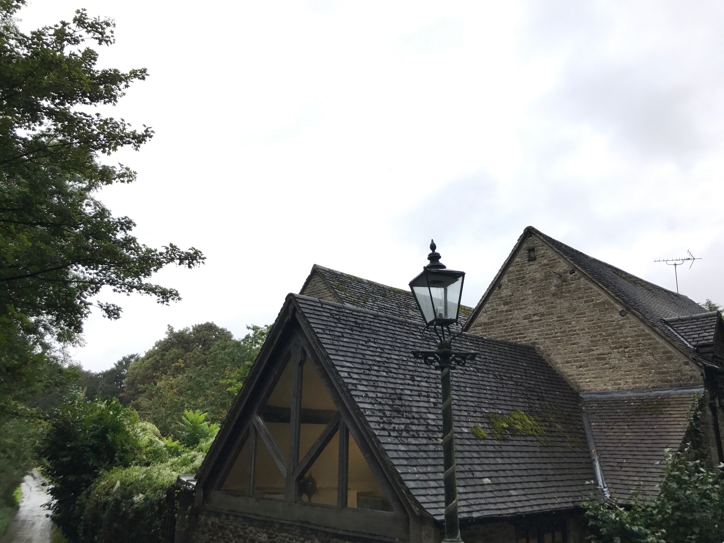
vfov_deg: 49.7
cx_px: 362
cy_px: 272
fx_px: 586
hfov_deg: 63.4
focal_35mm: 28
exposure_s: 1/567
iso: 20
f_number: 1.8
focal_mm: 3.99
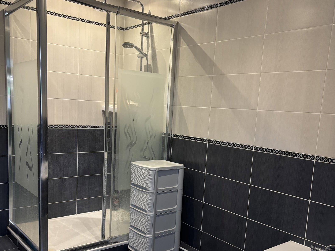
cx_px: 166
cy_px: 156
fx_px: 339
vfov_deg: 40.4
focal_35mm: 35
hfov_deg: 52.6
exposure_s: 1/60
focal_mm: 5.96
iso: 200
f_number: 1.6
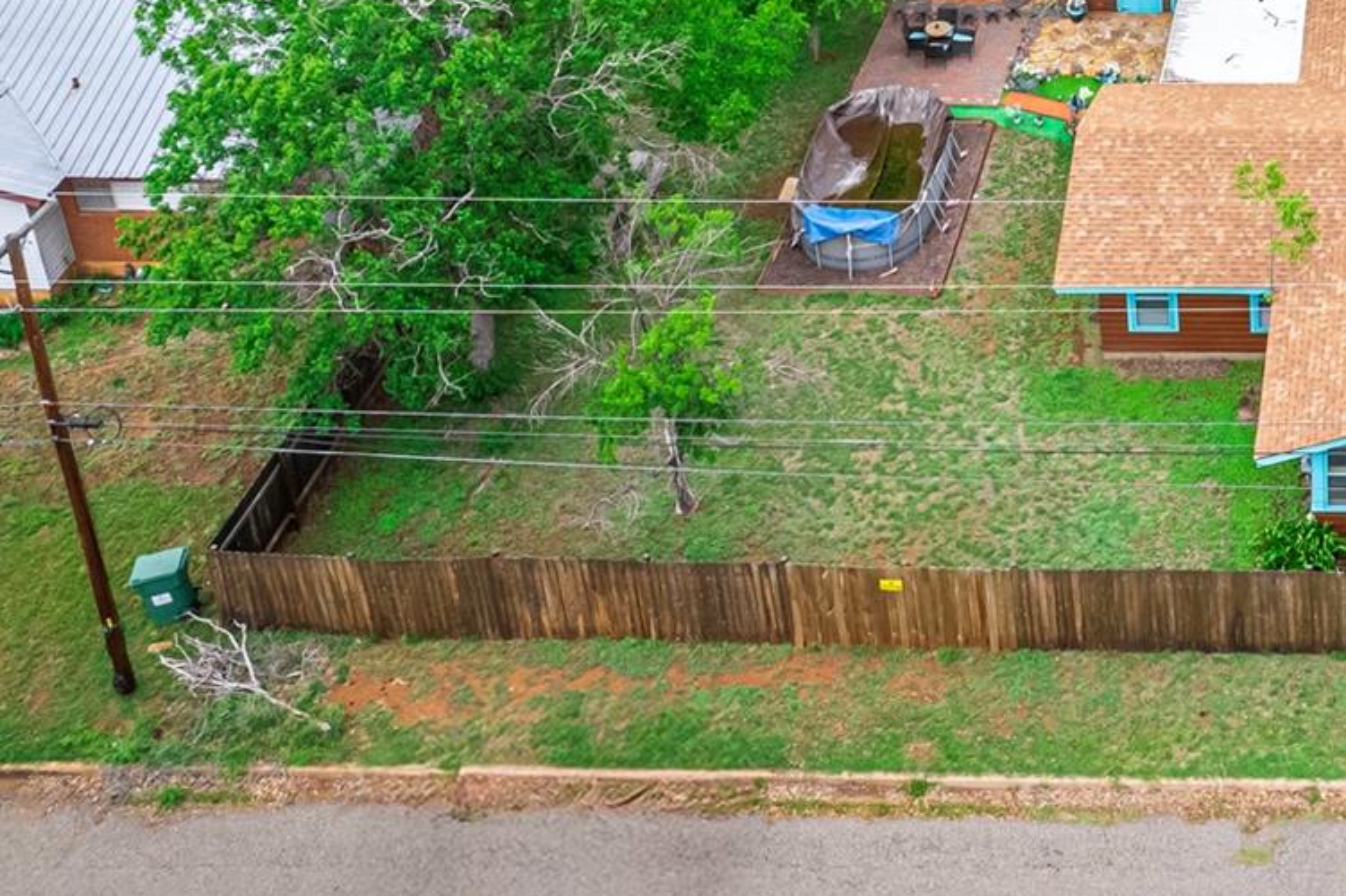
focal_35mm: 60
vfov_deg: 20.5
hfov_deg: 30.1
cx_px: 1462
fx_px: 2242
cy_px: -297
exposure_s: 1/2000
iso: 140
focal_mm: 8.38
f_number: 2.8
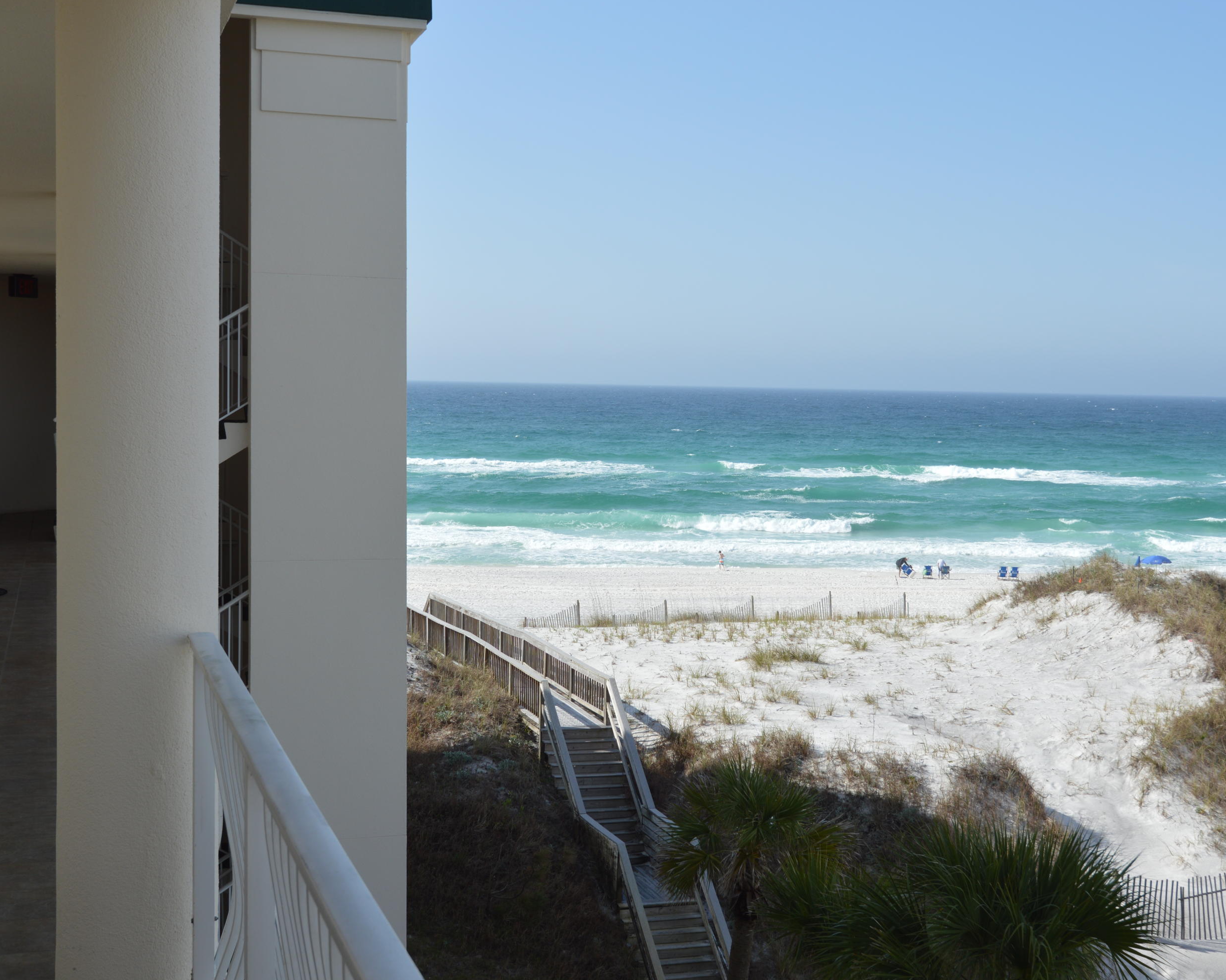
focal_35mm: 48
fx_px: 1742
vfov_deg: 31.5
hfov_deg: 38.7
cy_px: 494
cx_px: 698
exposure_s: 1/320
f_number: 8
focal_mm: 28
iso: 100
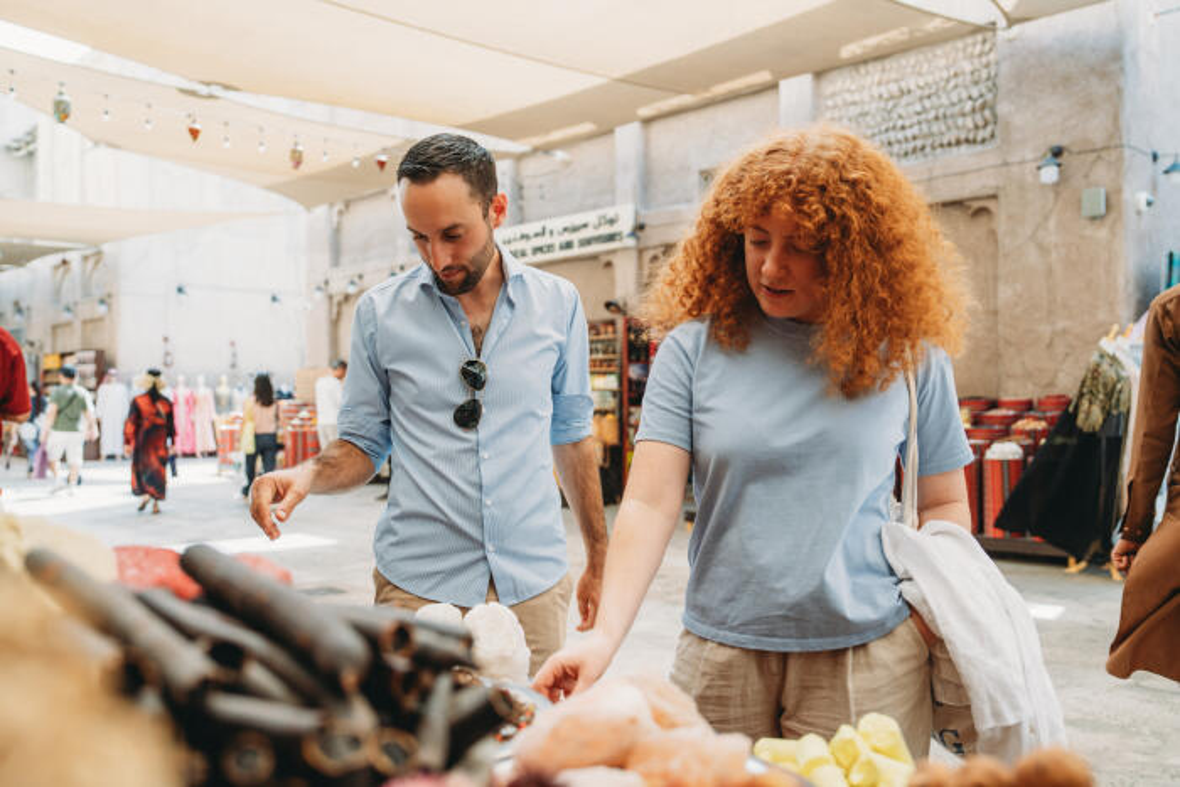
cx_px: 590
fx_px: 1016
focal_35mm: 31
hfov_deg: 60.3
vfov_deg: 42.3
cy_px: 394
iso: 100
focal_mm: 31
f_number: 2.8
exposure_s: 1/200
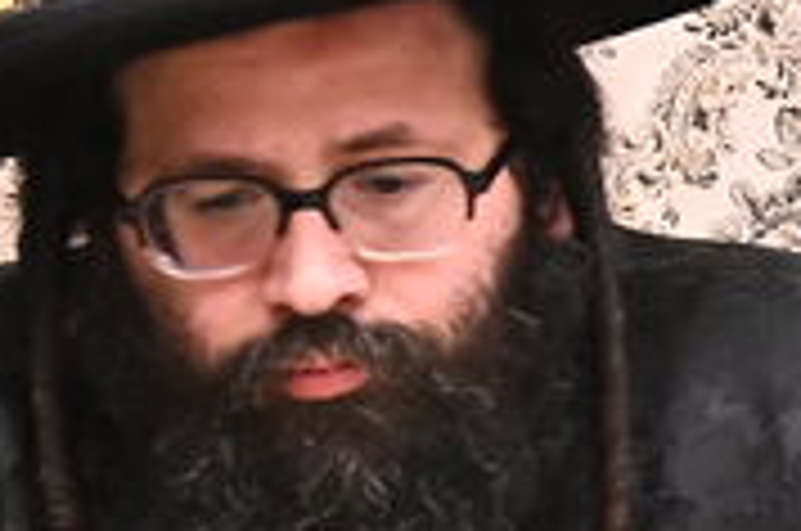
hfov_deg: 5.7
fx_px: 7351
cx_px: 2578
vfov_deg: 4.1
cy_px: 130
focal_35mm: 331
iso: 3200
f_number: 5.6
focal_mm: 42
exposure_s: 1/160
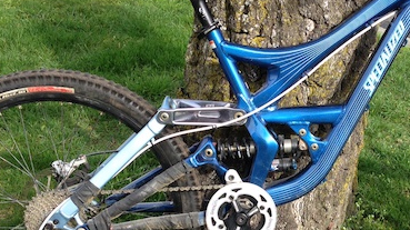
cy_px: 143
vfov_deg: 15.4
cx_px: 306
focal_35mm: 78
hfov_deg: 26.9
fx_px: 847
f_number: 2.4
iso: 50
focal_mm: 4.12
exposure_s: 1/369
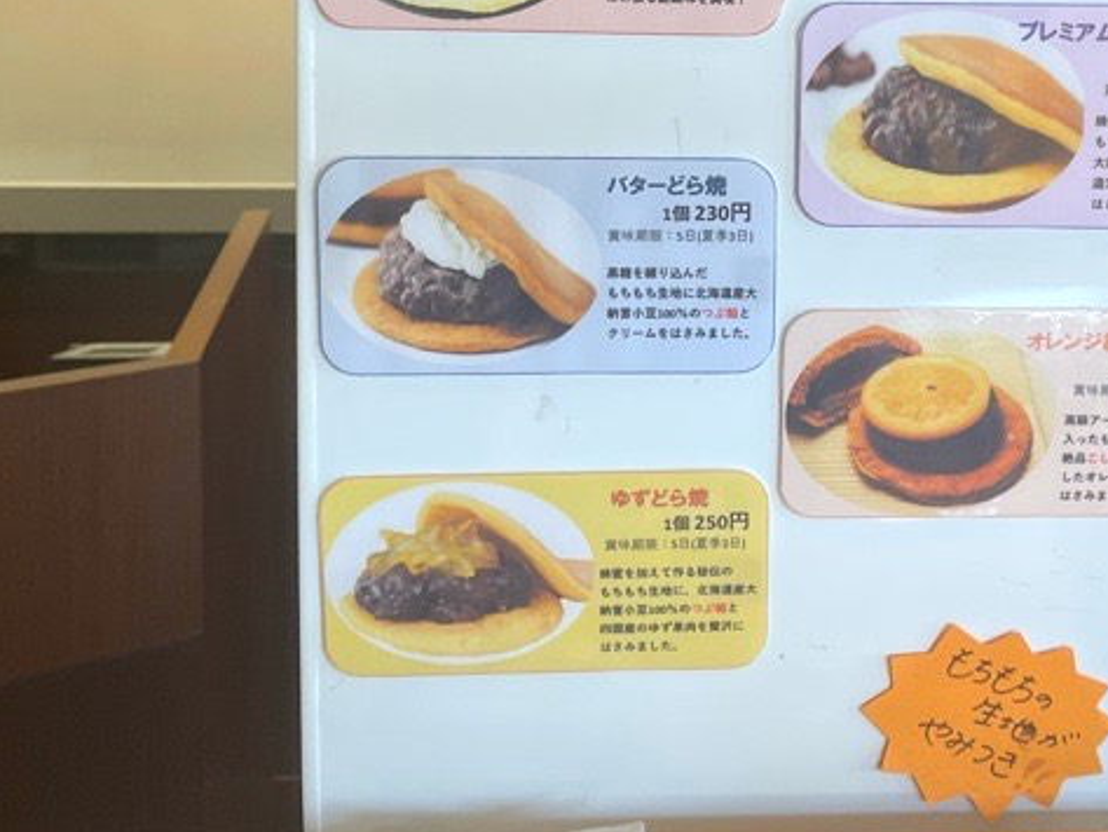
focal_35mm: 44
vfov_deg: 31.9
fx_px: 1409
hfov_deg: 42.2
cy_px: 155
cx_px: 768
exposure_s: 1/120
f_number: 1.6
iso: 64
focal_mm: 4.2
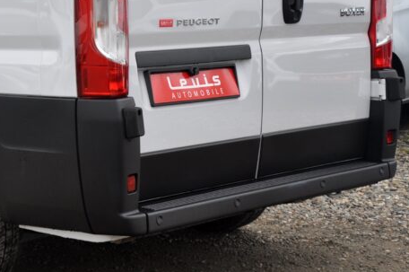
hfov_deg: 19.6
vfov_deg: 13.4
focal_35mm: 101
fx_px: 1146
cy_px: 13
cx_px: -9
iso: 400
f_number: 6.3
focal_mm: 30
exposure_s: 1/160
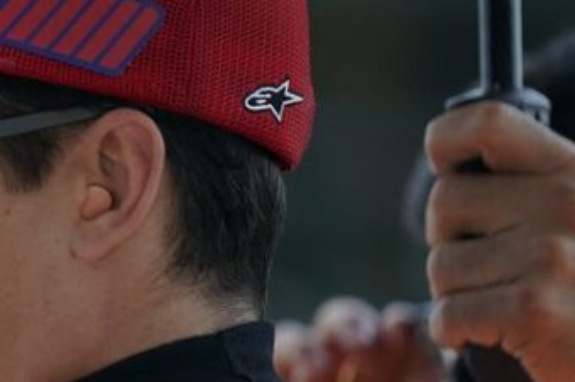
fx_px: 9622
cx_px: -257
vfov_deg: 2.3
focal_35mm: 603
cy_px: 296
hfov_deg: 3.4
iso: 250
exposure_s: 1/2000
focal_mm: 200
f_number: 2.8
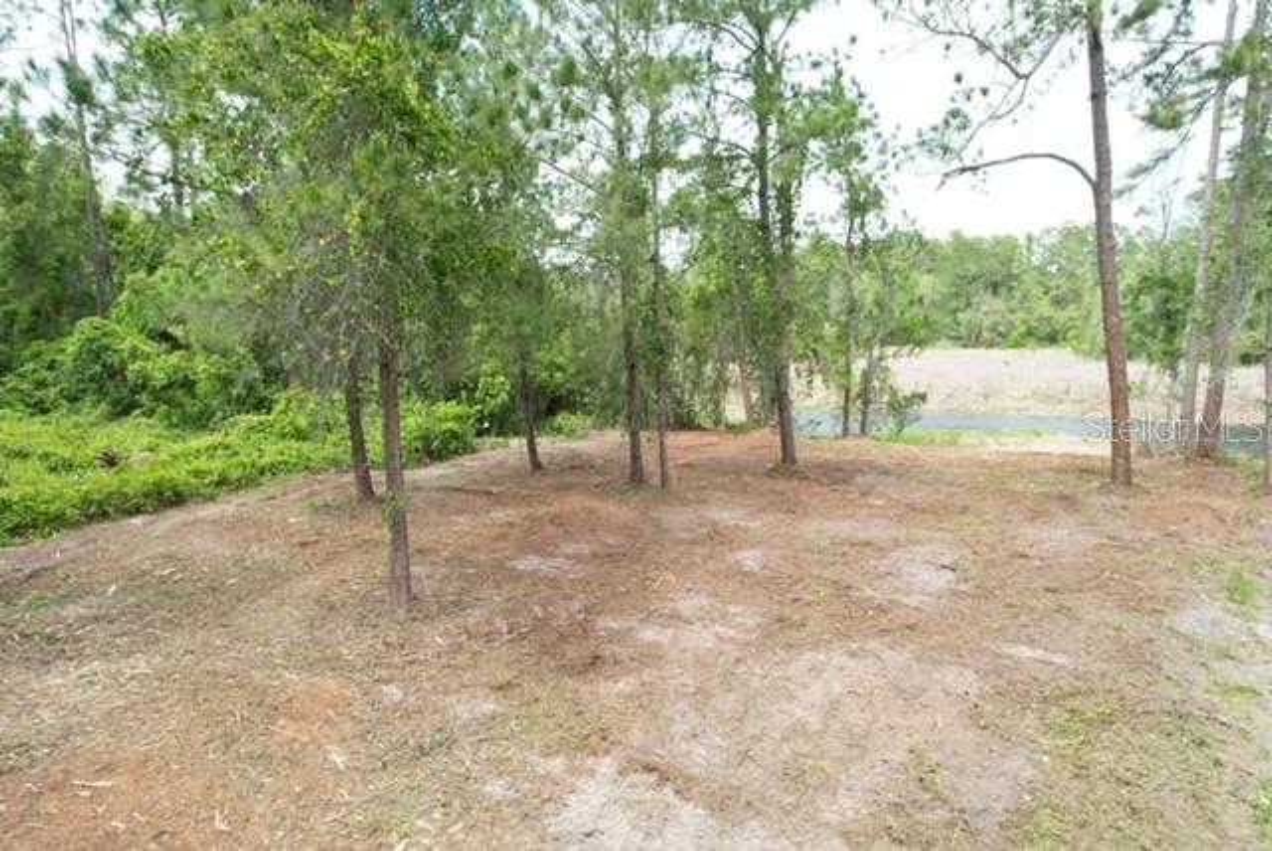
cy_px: 426
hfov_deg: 78.5
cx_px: 636
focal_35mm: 22
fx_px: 778
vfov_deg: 57.3
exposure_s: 1/725
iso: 200
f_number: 2.8
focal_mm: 8.38
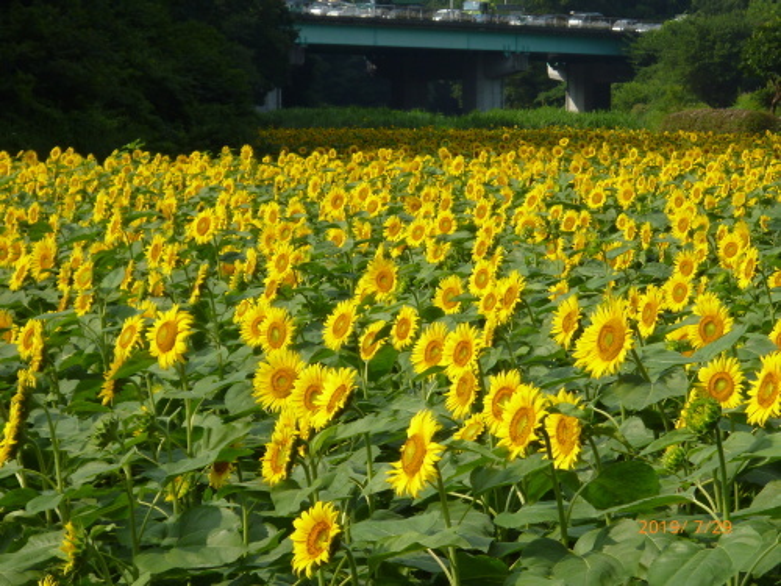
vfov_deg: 10.6
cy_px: 293
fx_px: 3159
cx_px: 390
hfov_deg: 14.1
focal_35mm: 140
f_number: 6.5
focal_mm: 20
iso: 100
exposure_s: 1/250
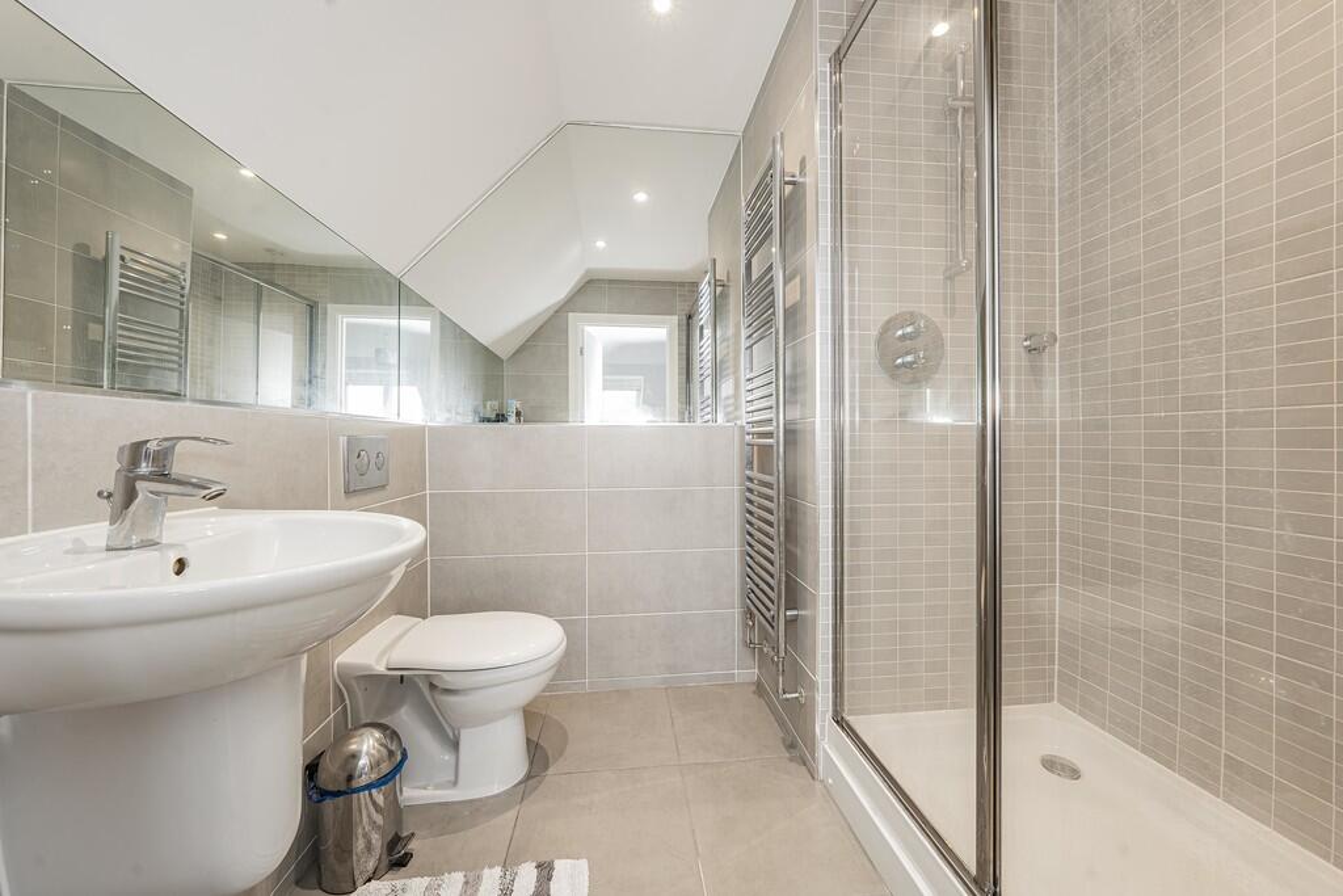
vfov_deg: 90.0
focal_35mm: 12
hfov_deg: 112.6
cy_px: 448
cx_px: 672
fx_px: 448
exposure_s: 1/8
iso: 320
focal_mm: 12
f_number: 9
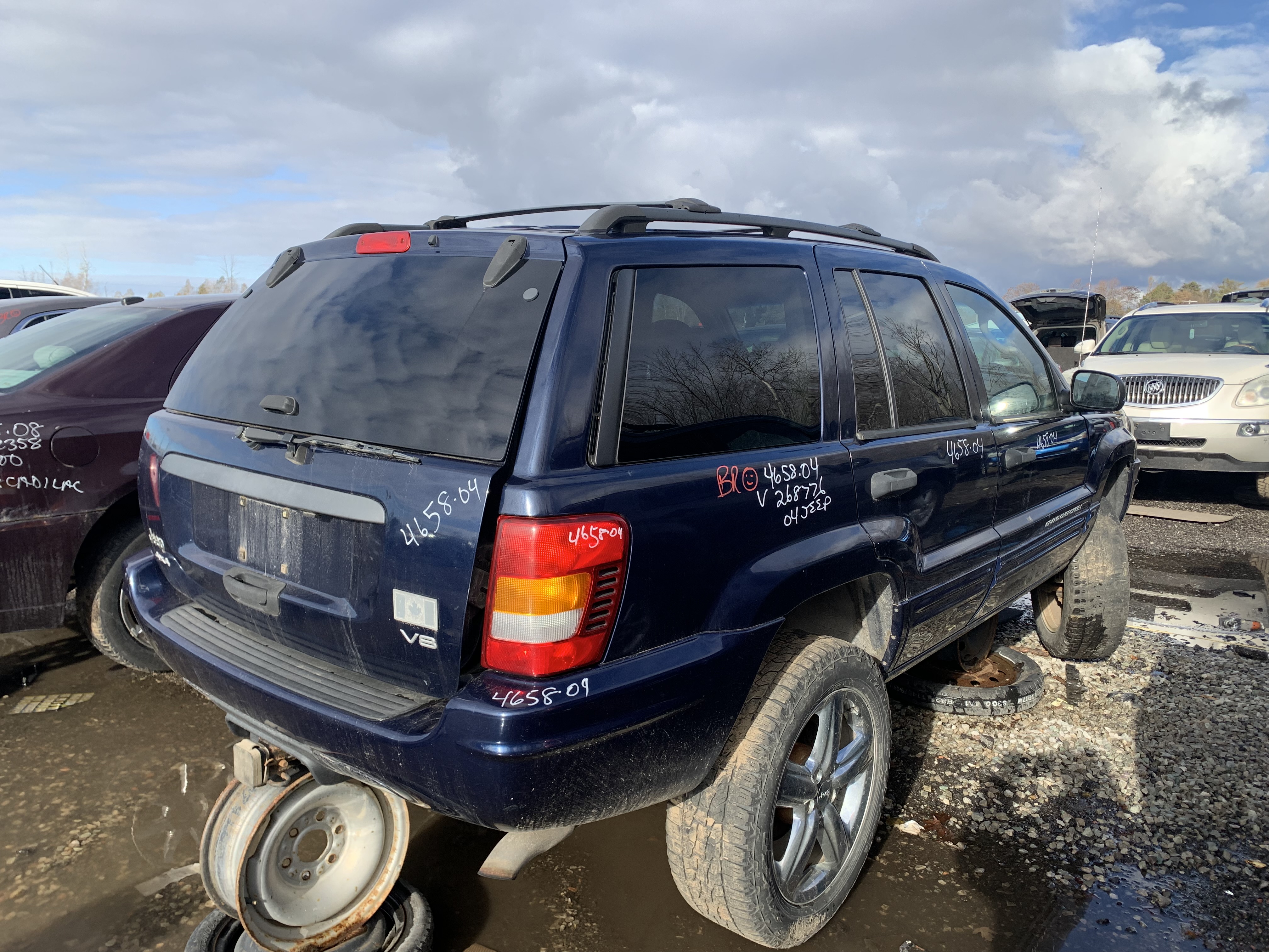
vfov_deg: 53.1
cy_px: 476
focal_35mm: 26
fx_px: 953
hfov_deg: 67.3
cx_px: 634
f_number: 1.8
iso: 25
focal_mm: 4.25
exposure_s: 1/1088
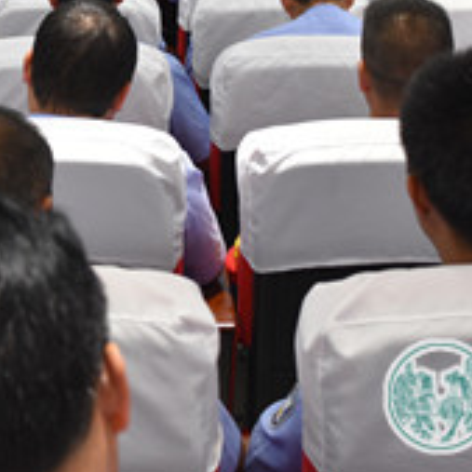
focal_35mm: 116
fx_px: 1789
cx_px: 61
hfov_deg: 14.9
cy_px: -28
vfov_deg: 14.7
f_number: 4
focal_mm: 28
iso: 800
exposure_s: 1/80
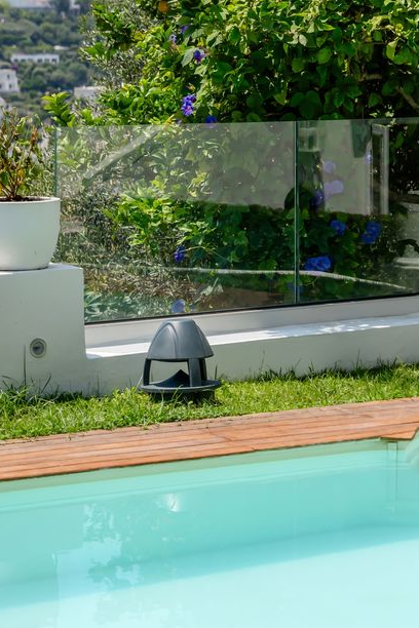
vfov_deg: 18.1
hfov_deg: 12.3
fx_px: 1941
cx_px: 210
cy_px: 66
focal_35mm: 111
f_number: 3.5
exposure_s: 1/8000
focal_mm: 59.1
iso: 400
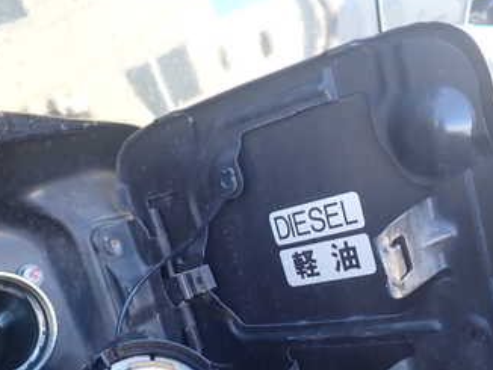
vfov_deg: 31.3
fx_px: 656
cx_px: 275
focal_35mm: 46
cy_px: 252
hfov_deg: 41.1
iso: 100
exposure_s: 1/60
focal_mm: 4.5
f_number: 2
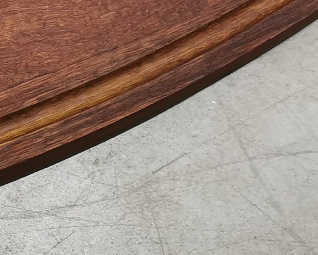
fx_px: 1252
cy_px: 31
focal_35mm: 133
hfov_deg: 13.3
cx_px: -221
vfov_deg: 11.5
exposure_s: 1/50
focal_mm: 5.58
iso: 160
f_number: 1.8
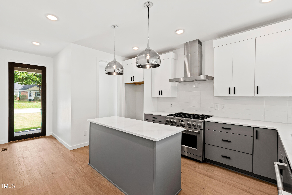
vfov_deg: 77.3
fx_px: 122
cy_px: 98
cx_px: 146
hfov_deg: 100.4
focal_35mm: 15
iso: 100
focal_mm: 10
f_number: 8
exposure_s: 1/5
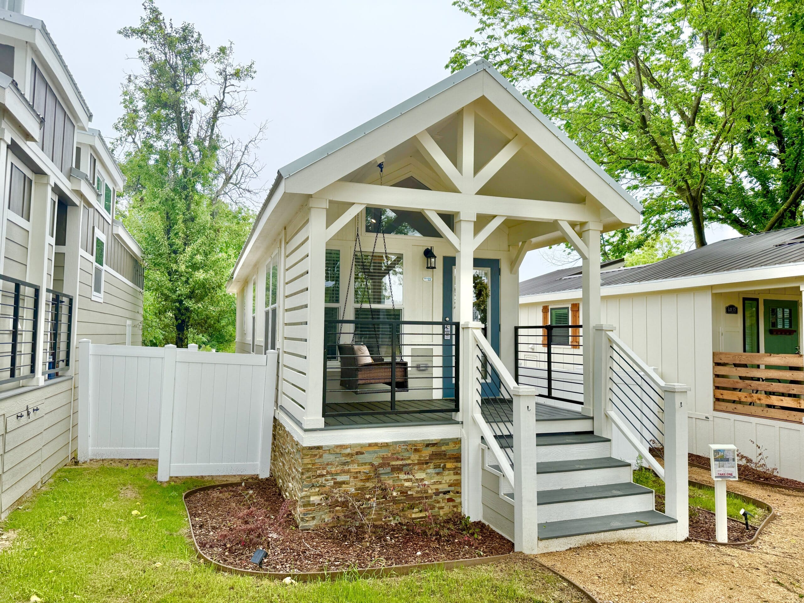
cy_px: 302
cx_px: 402
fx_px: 557
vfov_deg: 56.8
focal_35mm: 24
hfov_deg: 71.6
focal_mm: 6.76
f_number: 1.78
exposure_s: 1/2232
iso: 100
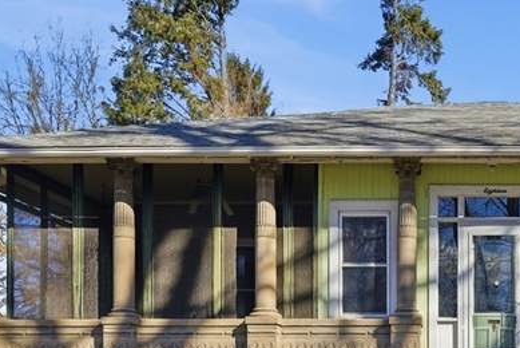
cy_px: 244
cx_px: 485
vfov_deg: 26.4
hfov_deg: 36.2
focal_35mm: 51
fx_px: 734
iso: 100
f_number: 7.1
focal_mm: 19.3
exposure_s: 1/1000
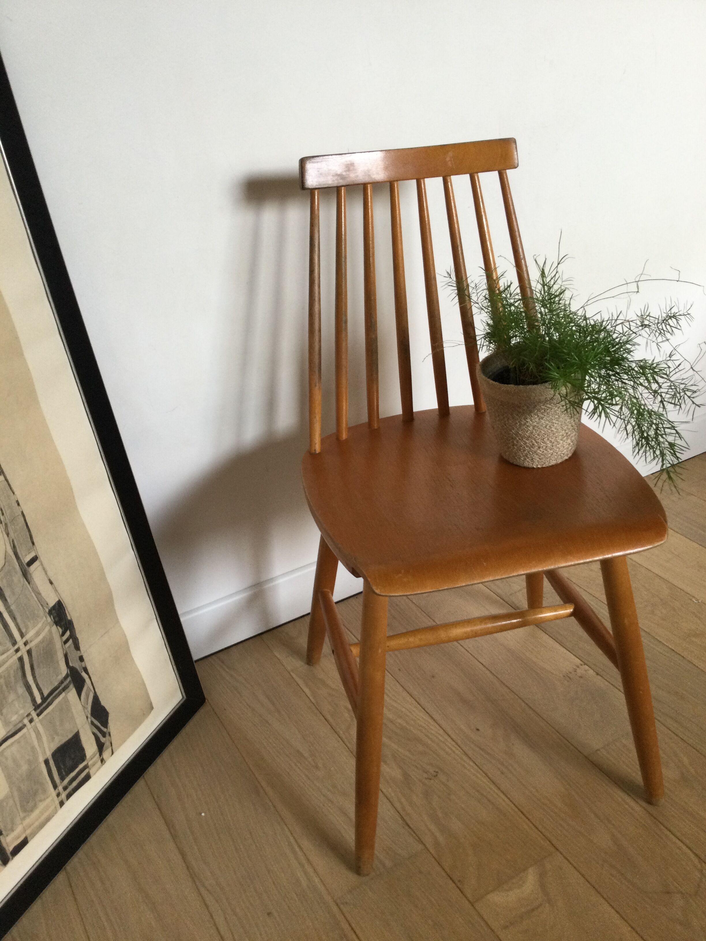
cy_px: 470
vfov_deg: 58.4
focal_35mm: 31
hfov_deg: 45.4
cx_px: 353
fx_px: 843
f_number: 2.4
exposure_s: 1/33
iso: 80
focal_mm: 3.3
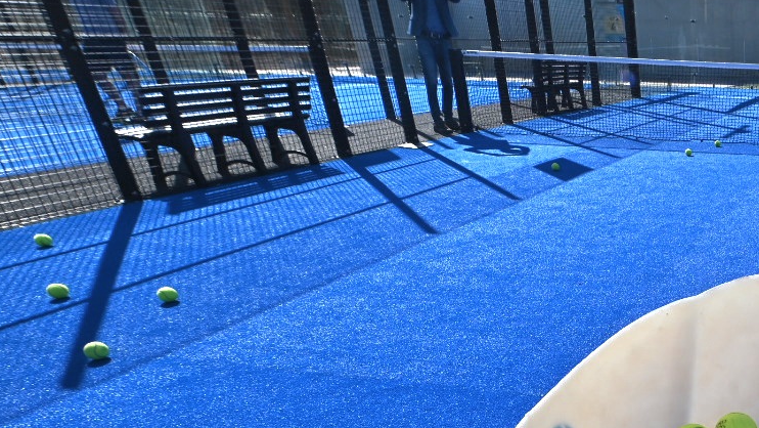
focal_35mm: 32
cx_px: 790
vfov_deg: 34.7
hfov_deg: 48.1
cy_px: 384
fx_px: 644
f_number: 10
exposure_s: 1/400
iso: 100
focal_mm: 14
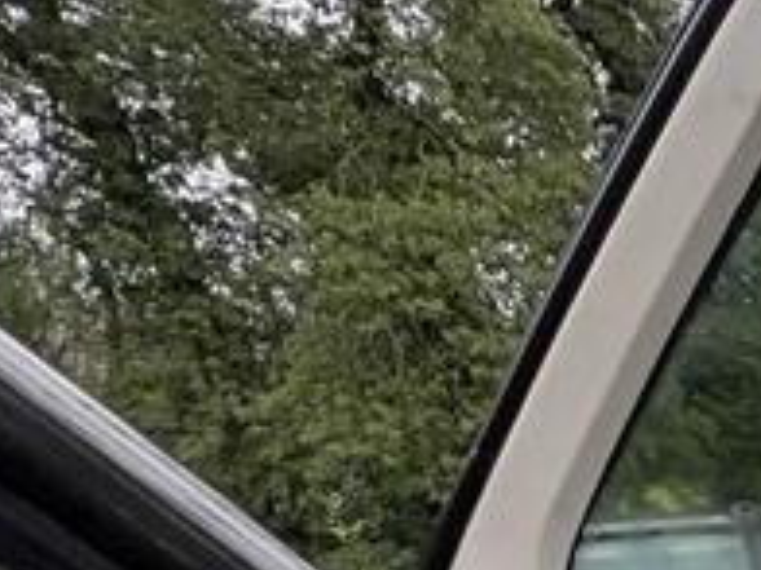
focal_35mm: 64
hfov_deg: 17.5
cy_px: 954
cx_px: 1631
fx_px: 1407
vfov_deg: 18.9
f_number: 2.2
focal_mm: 2.22
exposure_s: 1/99
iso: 200
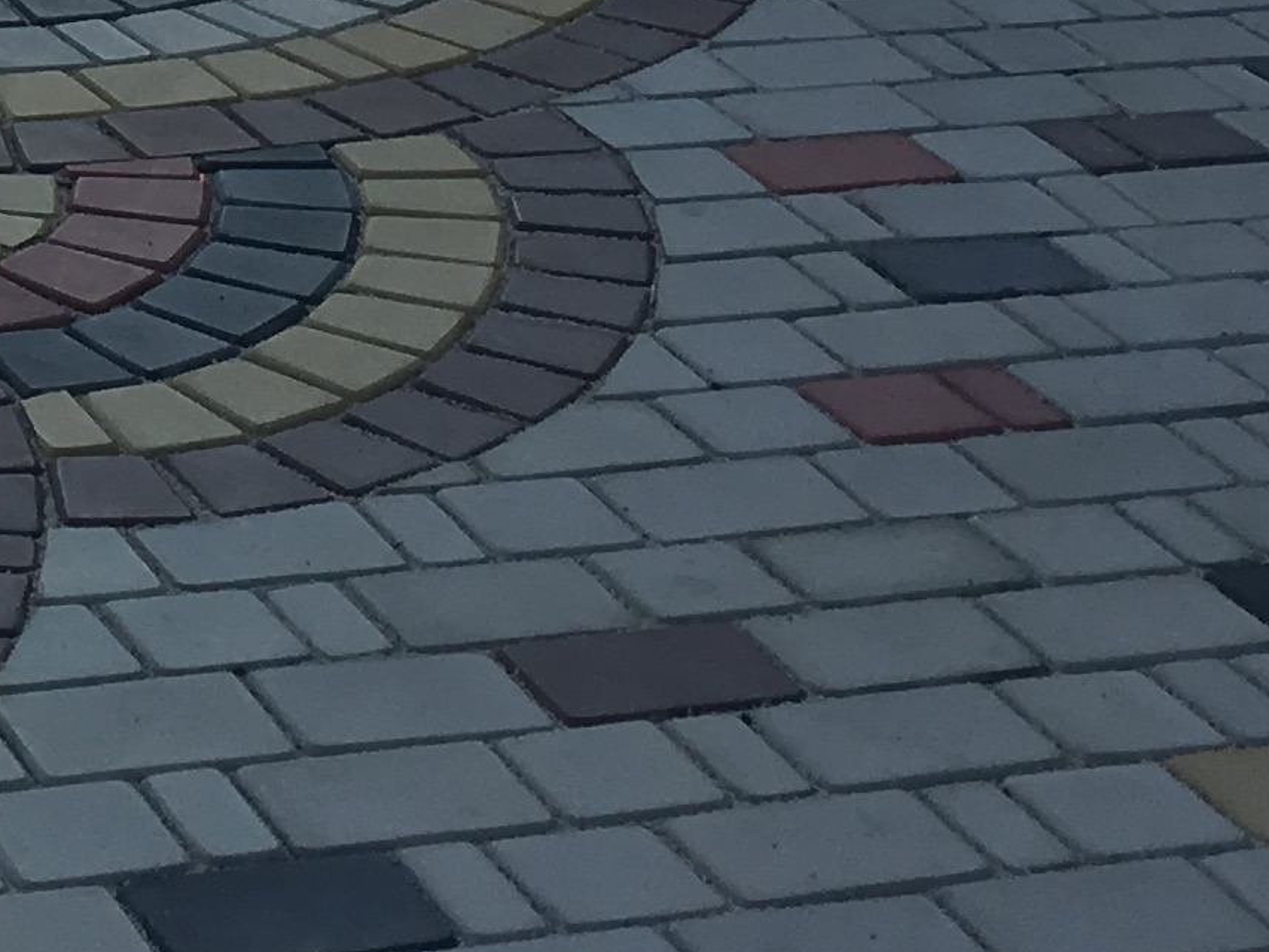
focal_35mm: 137
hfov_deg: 14.0
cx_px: -228
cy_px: -1255
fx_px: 5023
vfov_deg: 9.7
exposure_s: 1/1183
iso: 25
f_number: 2.2
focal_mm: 4.15
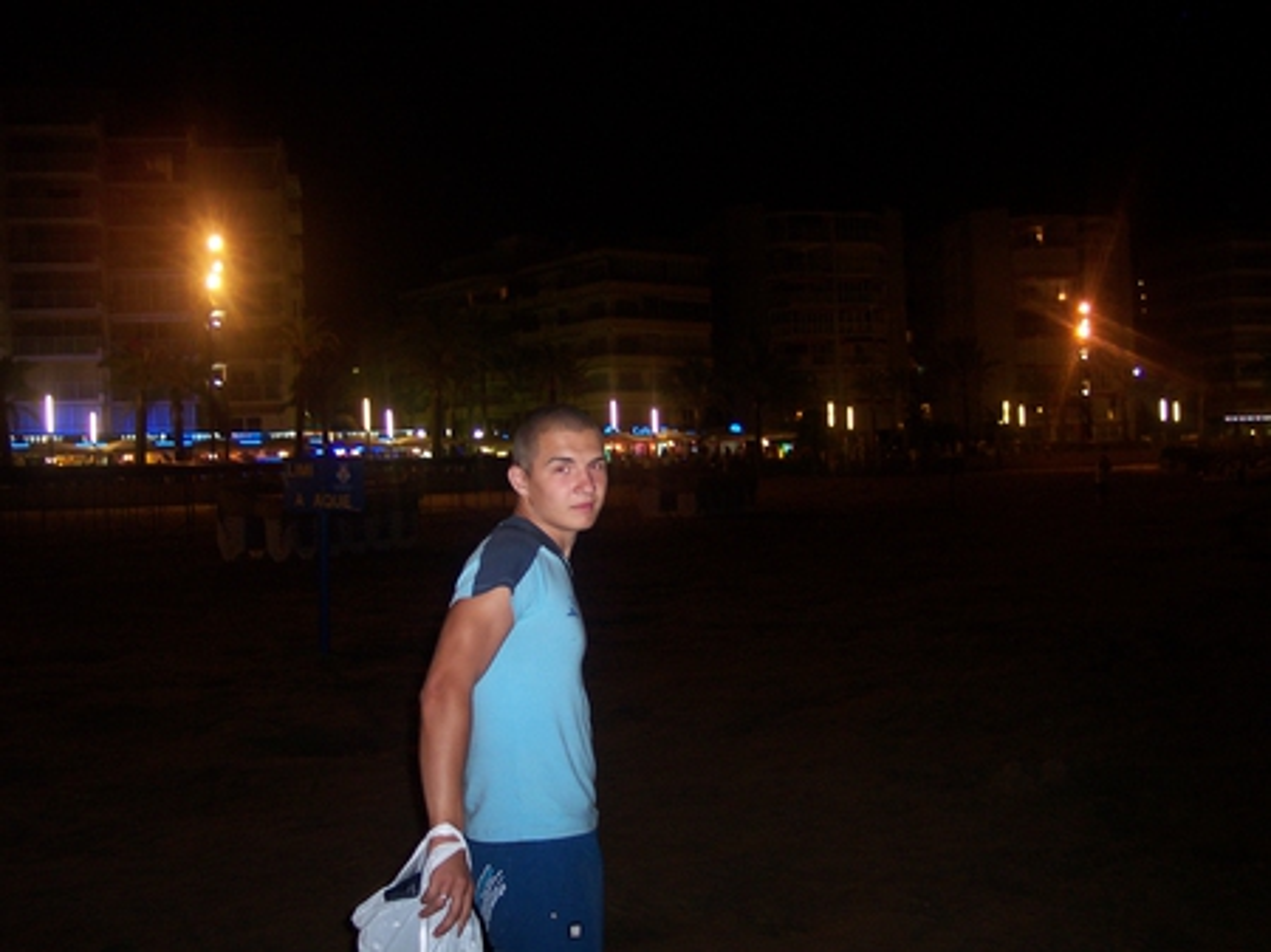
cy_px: 476
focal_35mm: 38
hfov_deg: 49.0
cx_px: 636
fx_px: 1395
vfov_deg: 37.7
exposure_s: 1/30
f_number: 2.8
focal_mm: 8
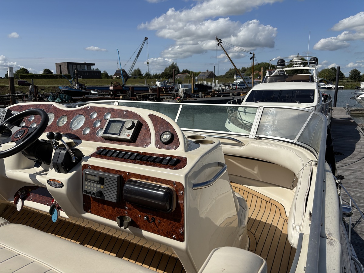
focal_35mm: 26
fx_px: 273
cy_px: 136
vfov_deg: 53.1
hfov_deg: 67.3
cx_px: 182
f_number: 1.6
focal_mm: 5.96
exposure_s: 1/7194
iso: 50
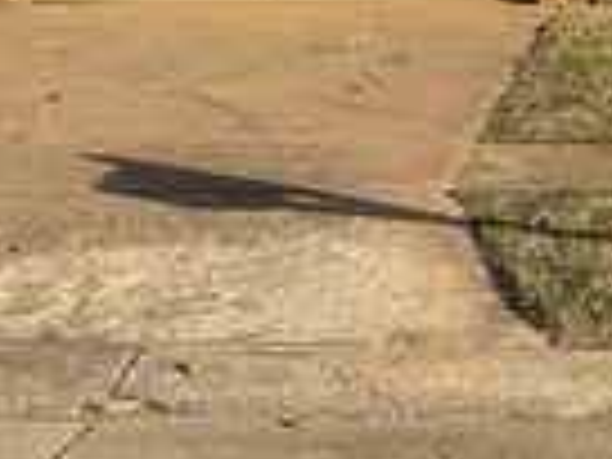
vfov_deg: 13.3
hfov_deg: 17.9
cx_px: 616
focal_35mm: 107
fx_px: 1892
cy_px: -164
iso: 16
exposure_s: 1/1730
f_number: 1.8
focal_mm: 3
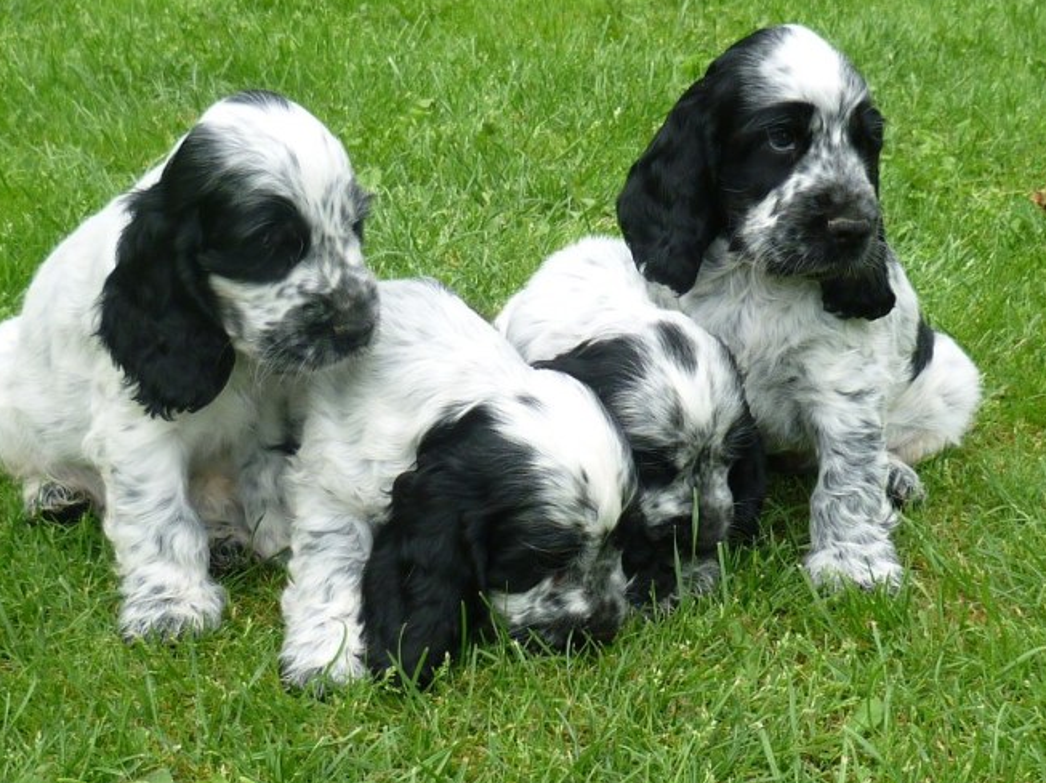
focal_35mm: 38
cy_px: 314
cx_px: 477
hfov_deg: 48.9
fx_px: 1148
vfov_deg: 37.5
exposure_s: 1/400
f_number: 2.8
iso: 80
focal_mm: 5.5
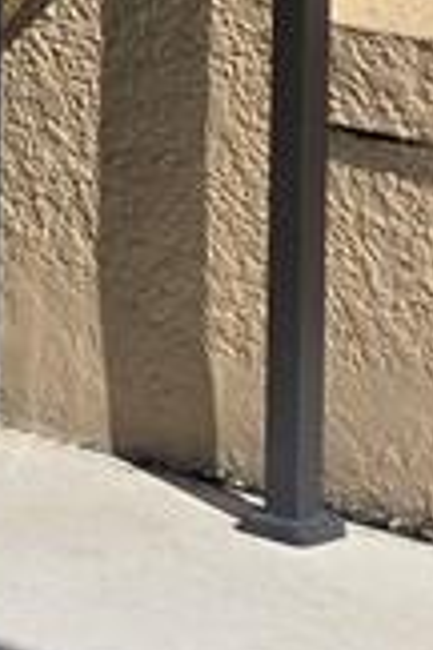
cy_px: -381
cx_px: -1664
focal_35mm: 236
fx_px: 4258
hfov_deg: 4.9
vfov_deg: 8.5
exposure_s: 1/818
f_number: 1.7
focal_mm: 6.3
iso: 12
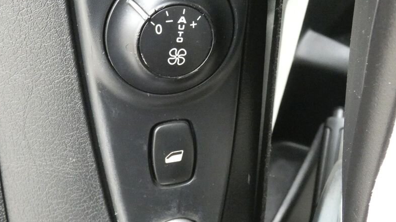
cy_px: 118
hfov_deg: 32.2
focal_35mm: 65
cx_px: 153
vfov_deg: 18.5
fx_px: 682
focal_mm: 8.2
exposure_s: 1/50
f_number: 5.6
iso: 1600
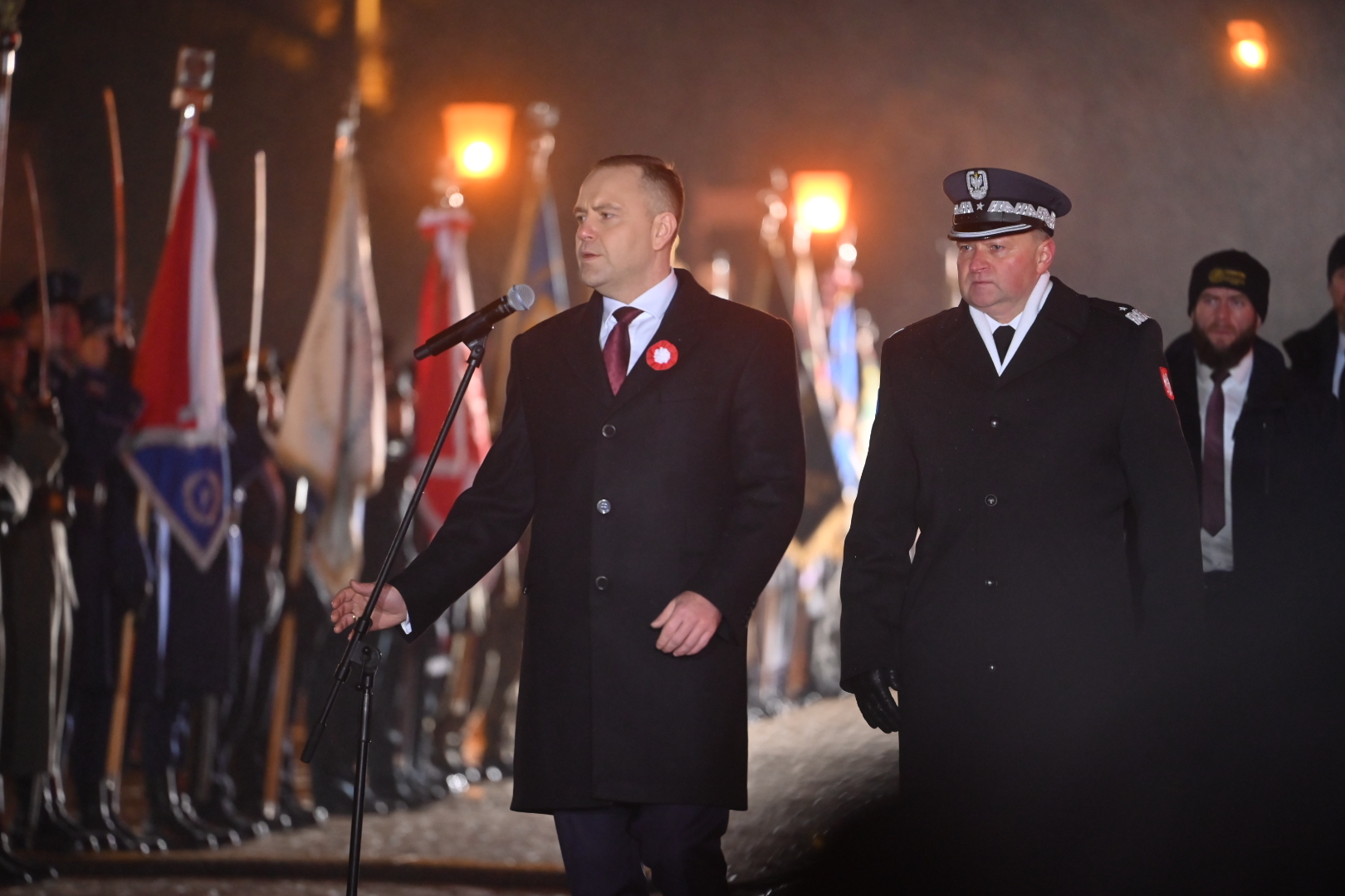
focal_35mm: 180
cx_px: 672
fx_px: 6724
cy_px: 448
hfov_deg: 11.4
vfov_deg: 7.6
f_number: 2.8
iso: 2200
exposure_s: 1/250
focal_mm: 180
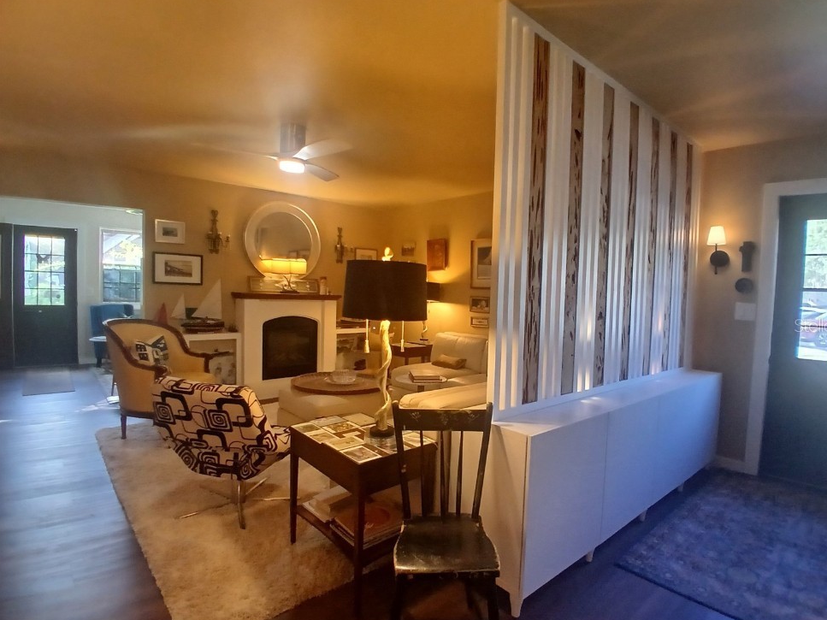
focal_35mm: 18
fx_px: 430
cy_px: 325
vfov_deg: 71.5
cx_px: 437
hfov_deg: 87.7
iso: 160
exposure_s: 1/30
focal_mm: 1.4
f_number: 2.2
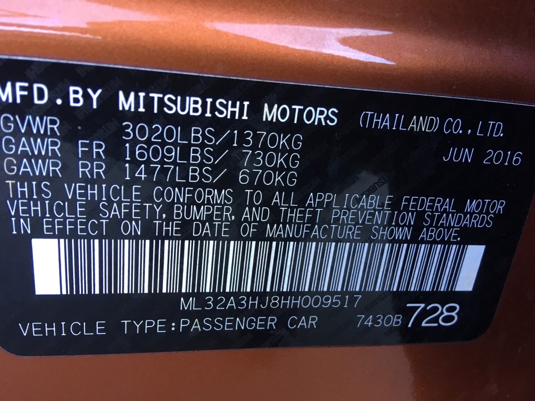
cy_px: 200
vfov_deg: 48.2
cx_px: 268
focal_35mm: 29
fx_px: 448
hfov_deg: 61.7
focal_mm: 4.15
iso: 40
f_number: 2.2
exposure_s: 1/30
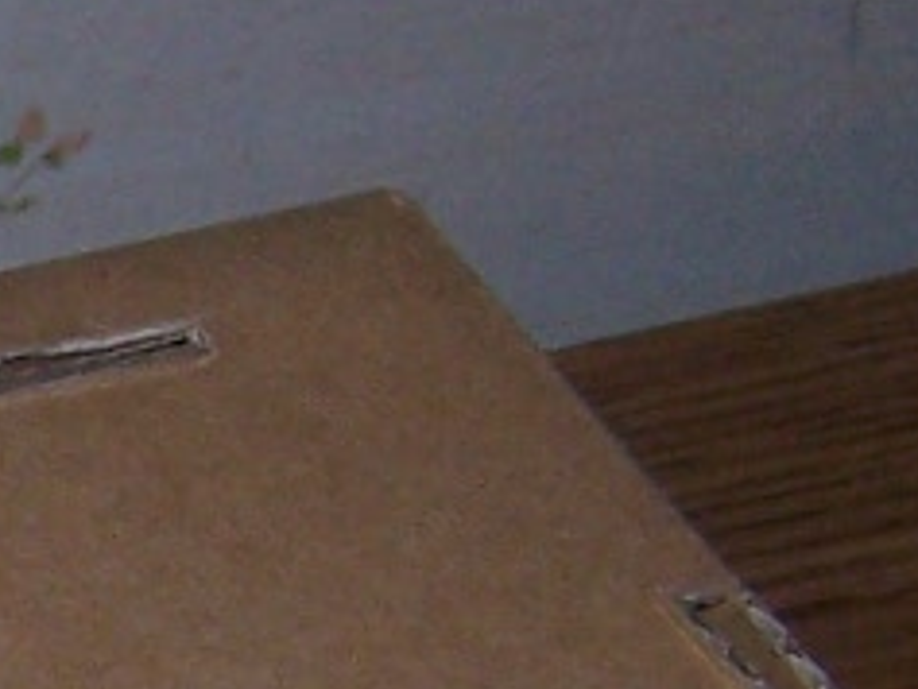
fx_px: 6607
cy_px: 1212
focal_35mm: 249
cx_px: -1406
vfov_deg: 5.9
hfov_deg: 7.4
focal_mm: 6.3
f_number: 2.8
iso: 140
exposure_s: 1/60
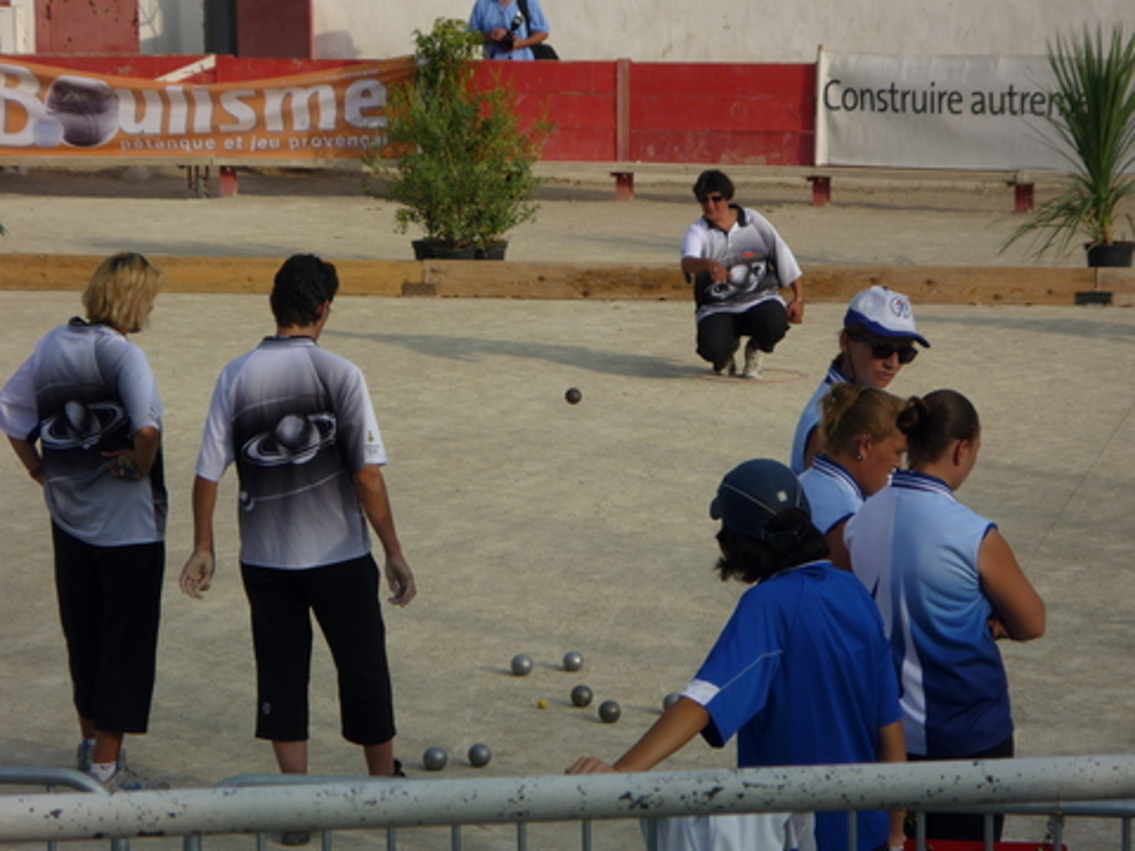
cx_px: 568
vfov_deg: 11.2
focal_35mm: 132
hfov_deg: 14.9
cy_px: 426
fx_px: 4328
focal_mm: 22
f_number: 5.9
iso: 80
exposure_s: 1/320
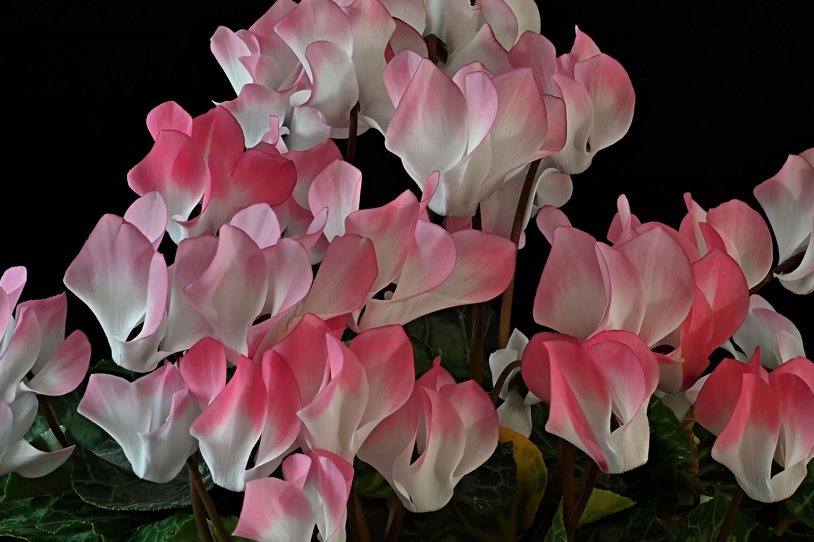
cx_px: 399
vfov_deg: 12.0
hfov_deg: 18.0
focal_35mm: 114
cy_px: 252
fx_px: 2576
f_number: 10
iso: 720
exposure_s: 1.3
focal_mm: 84
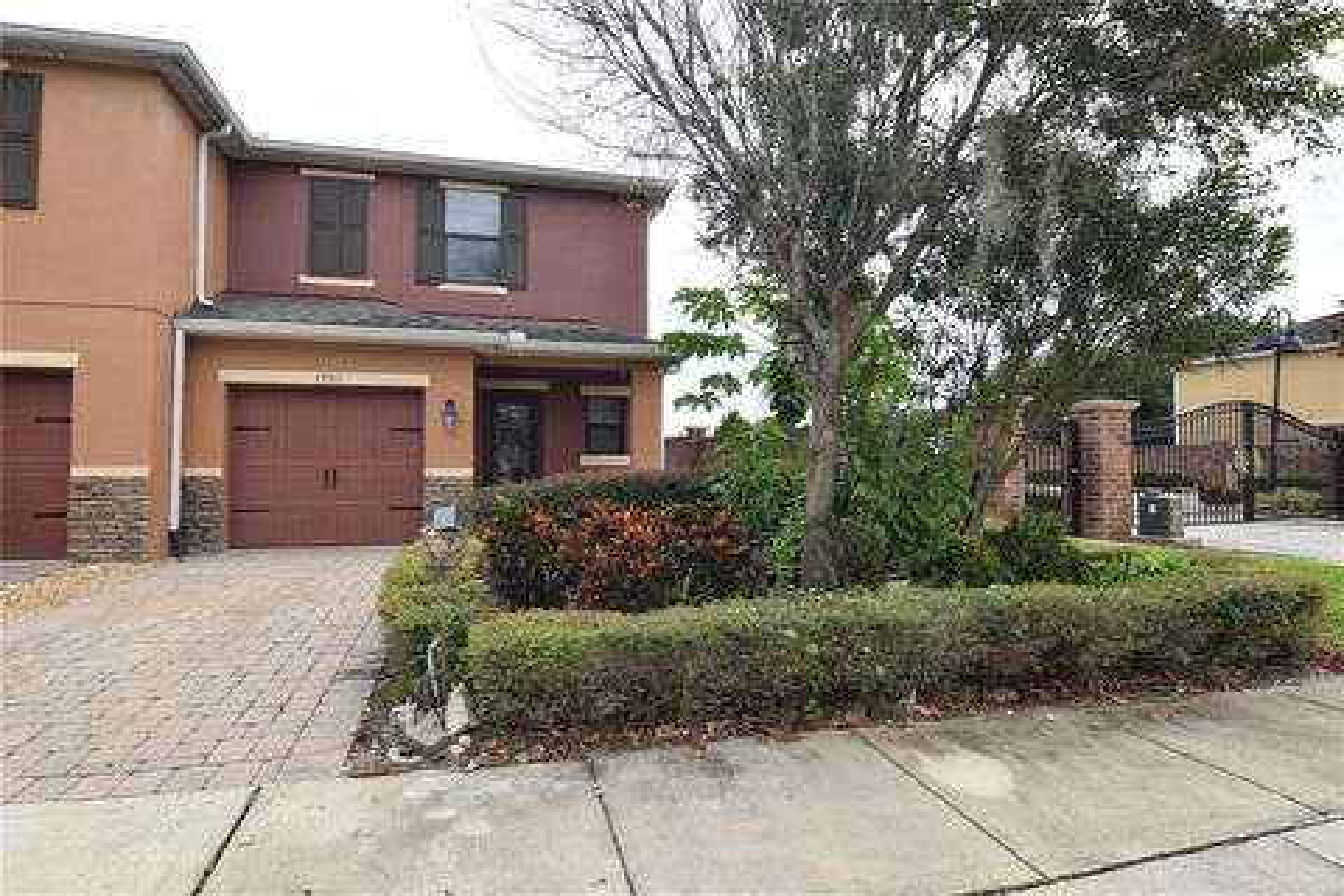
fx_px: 672
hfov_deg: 90.0
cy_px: 448
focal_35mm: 18
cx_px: 672
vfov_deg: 67.4
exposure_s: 1/125
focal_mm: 12
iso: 250
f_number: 11
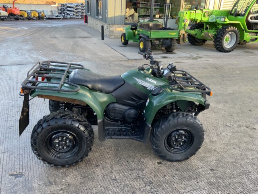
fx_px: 216
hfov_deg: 61.7
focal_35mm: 29
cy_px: 97
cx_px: 129
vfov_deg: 48.2
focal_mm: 3
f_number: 1.8
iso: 40
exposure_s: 1/122
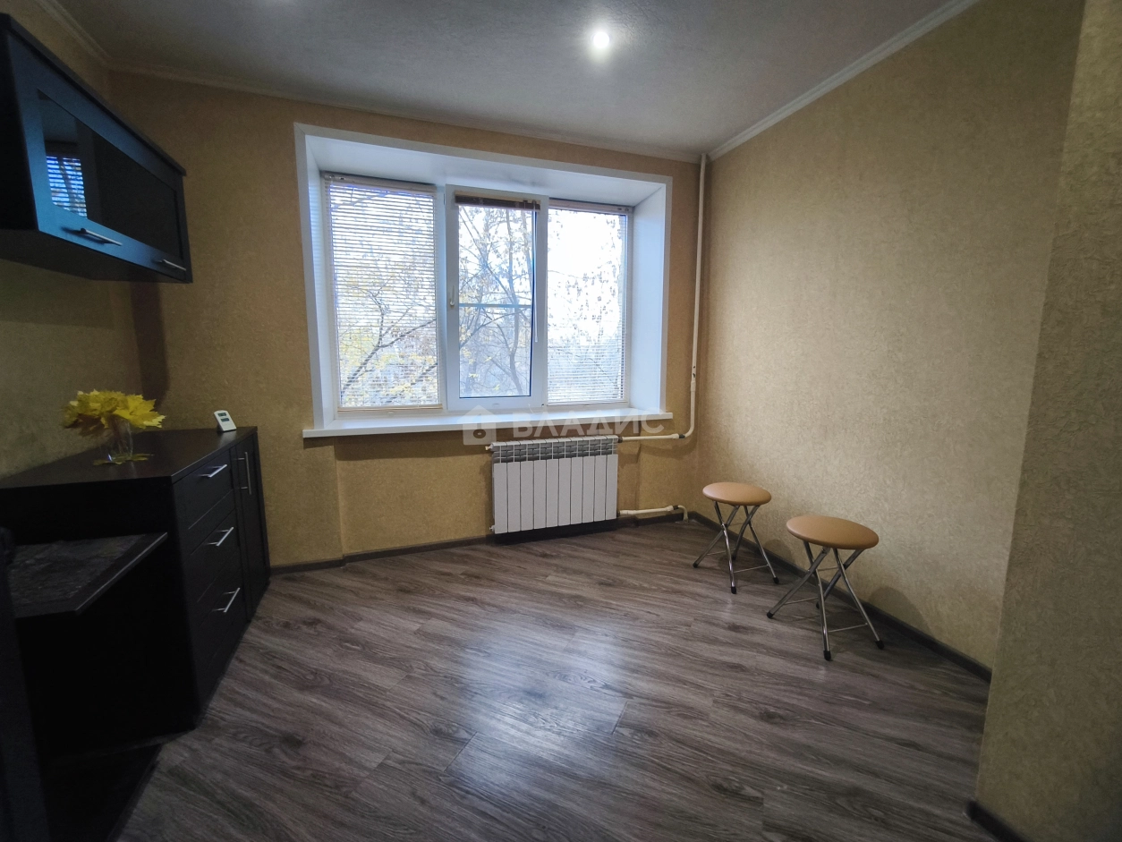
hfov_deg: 98.2
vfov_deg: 81.8
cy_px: 421
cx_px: 561
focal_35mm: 15
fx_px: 486
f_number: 2.2
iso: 250
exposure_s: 1/50
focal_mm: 1.91
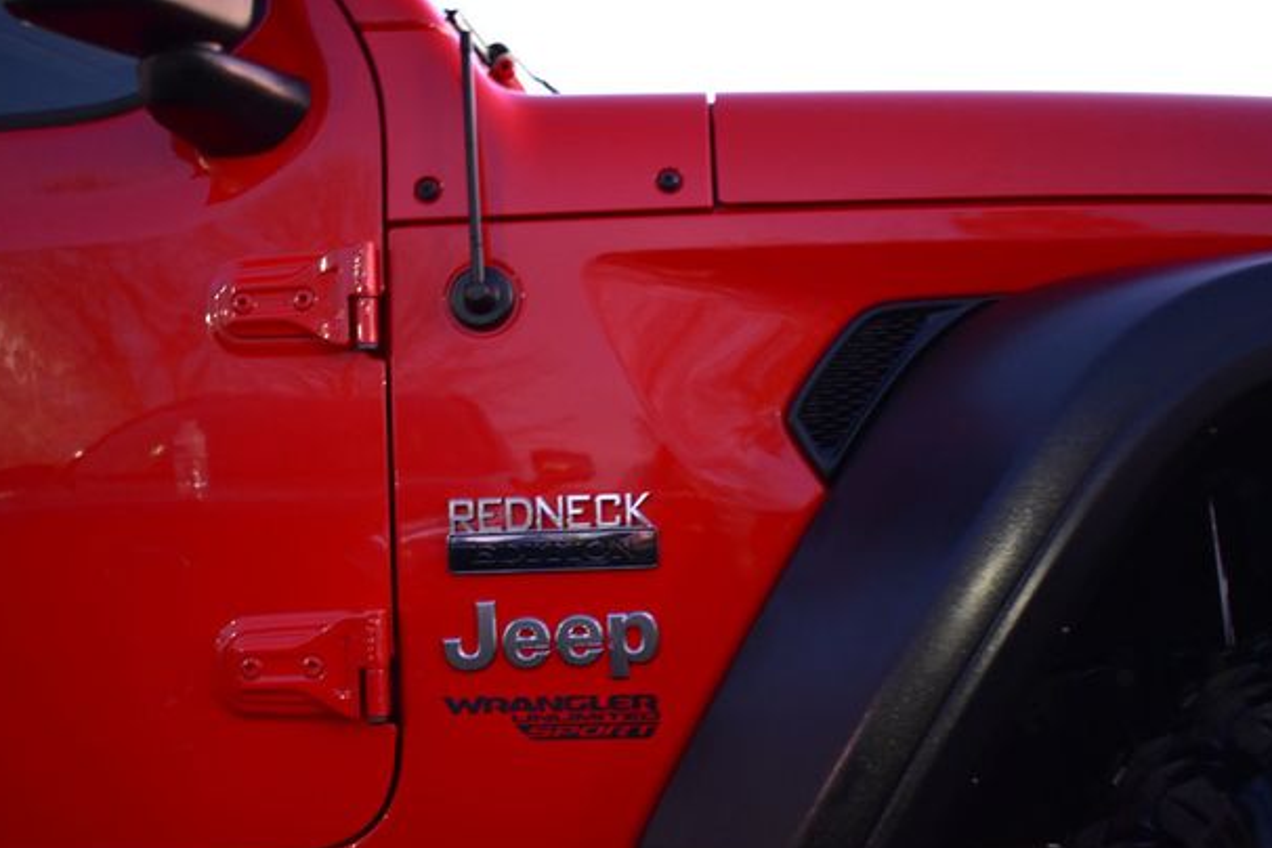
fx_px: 1343
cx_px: 613
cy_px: 411
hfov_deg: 50.7
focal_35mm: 38
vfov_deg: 35.1
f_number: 4
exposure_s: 1/3
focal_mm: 24
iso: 1600
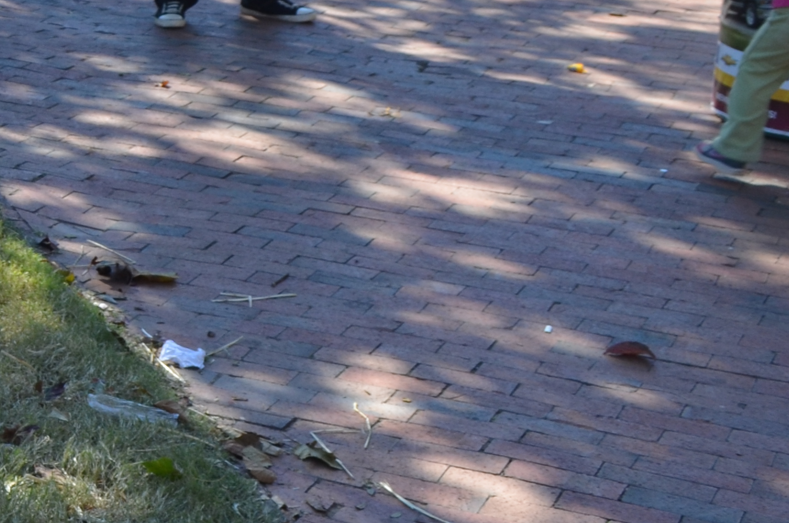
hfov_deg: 17.4
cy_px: -42
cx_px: -472
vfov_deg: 13.0
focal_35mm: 103
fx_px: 2253
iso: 200
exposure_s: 1/250
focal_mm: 20
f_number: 8
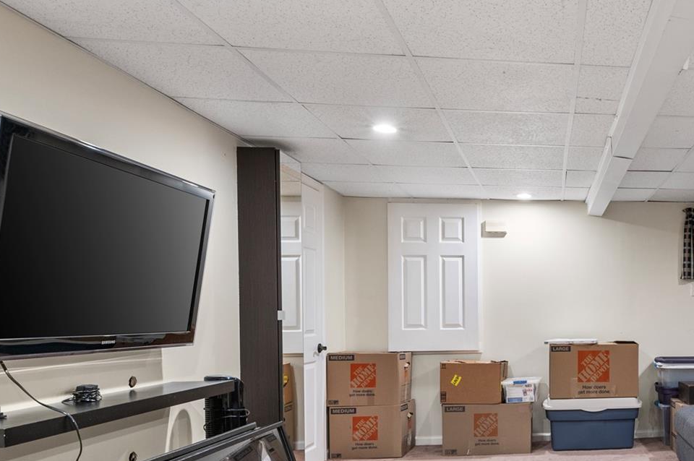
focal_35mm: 32
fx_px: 616
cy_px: 314
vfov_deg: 40.4
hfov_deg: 51.2
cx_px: 637
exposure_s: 1/1.67
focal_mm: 15
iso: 500
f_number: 8
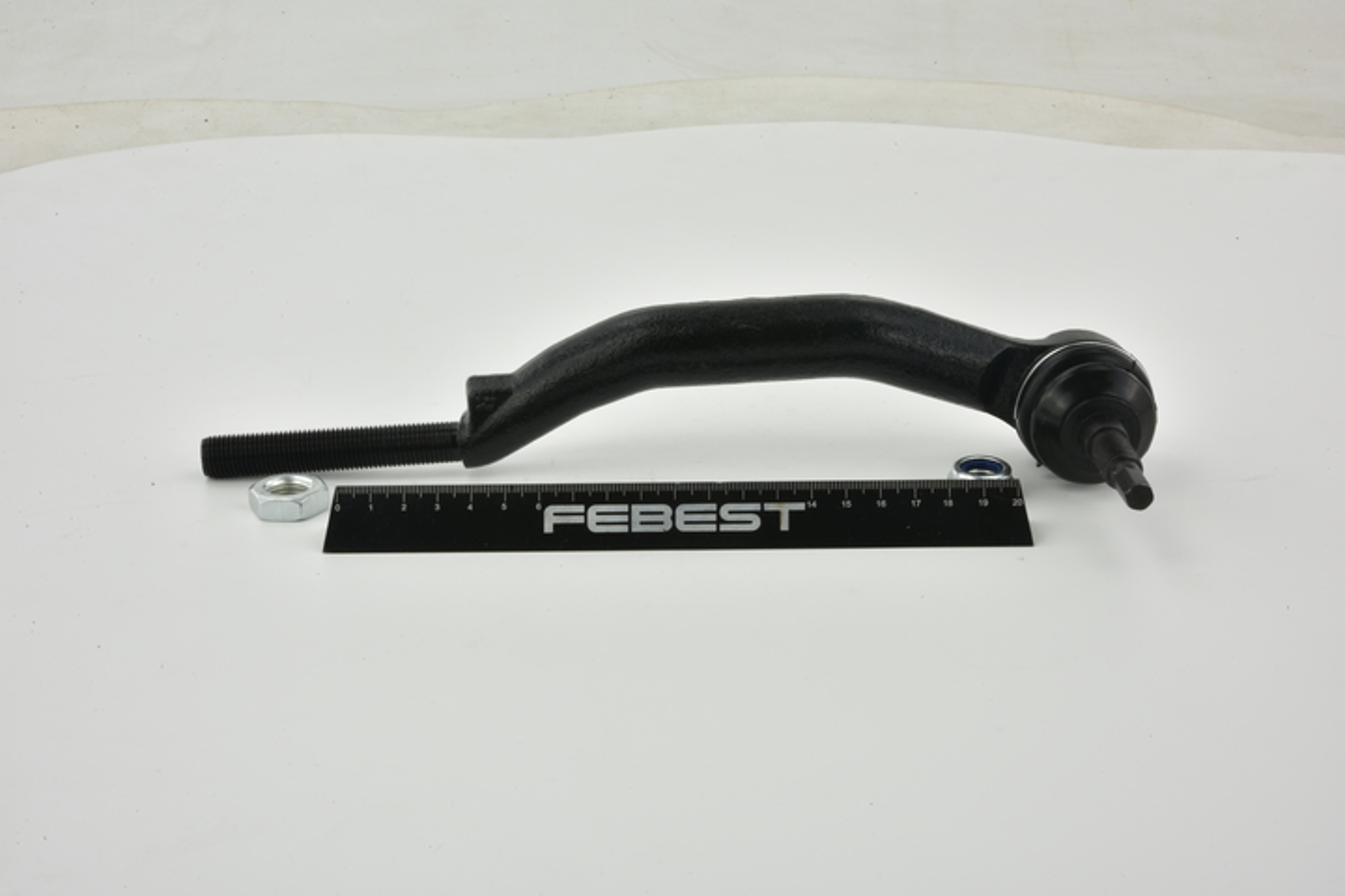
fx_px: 2241
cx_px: 672
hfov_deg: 33.4
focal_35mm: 60
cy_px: 448
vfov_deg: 22.6
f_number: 32
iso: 64
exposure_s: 1/2.5
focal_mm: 60
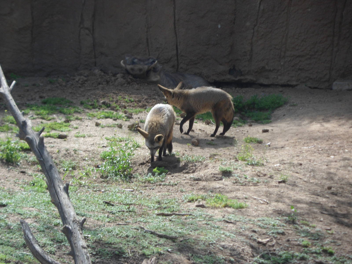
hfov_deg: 7.3
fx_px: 2746
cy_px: 132
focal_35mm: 270
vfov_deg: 5.5
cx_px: 176
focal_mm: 46.8
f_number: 5.9
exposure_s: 1/125
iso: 80
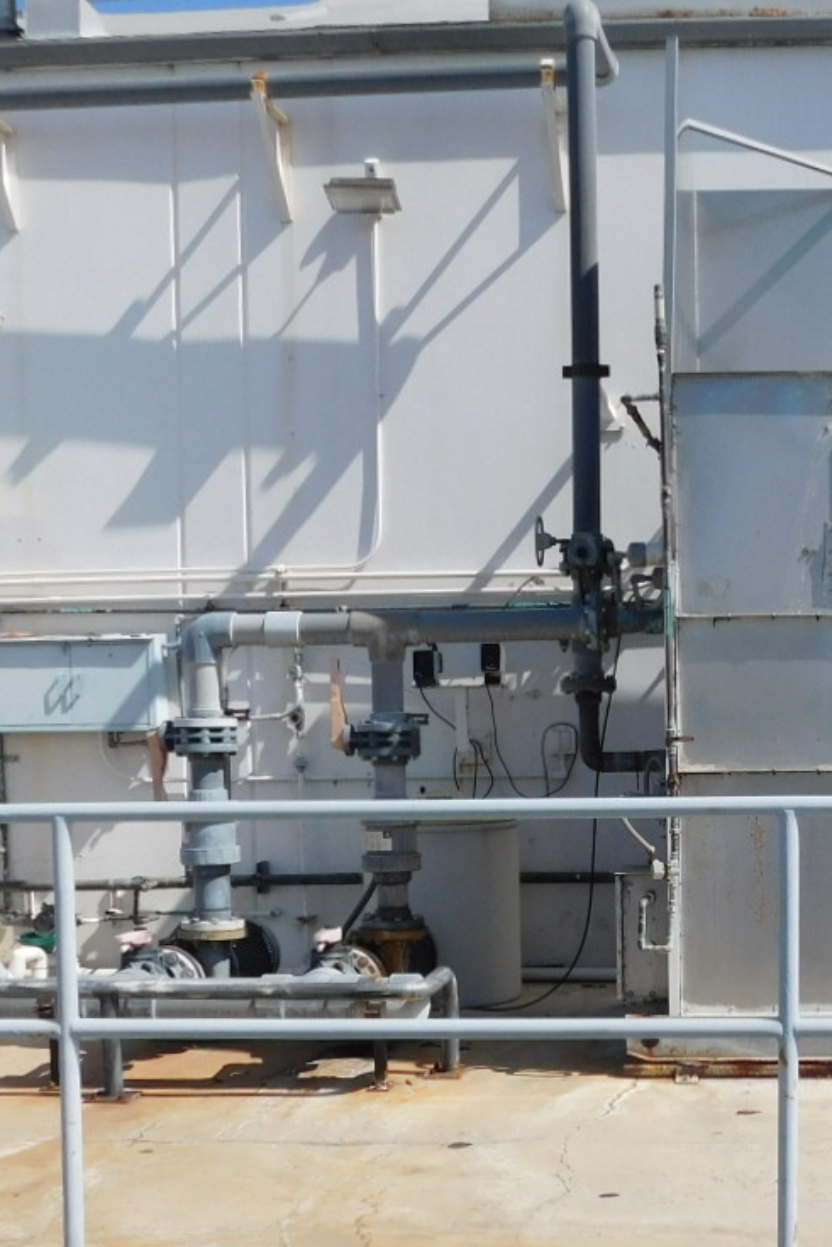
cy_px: 859
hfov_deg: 25.2
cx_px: 744
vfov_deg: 37.6
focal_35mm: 52
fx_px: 1802
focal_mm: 4
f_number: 6
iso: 125
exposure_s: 1/640
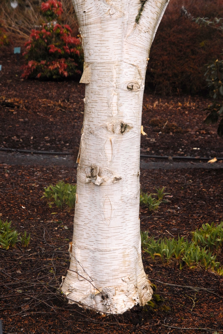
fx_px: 1390
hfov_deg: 9.2
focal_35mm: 150
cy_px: 167
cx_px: 112
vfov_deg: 13.7
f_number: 11
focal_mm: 100
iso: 400
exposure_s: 1/500
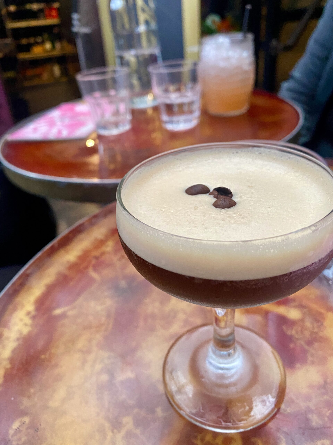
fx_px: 333
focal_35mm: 26
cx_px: 166
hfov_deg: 53.1
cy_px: 222
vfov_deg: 67.3
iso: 250
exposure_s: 1/50
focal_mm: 4.25
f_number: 1.8
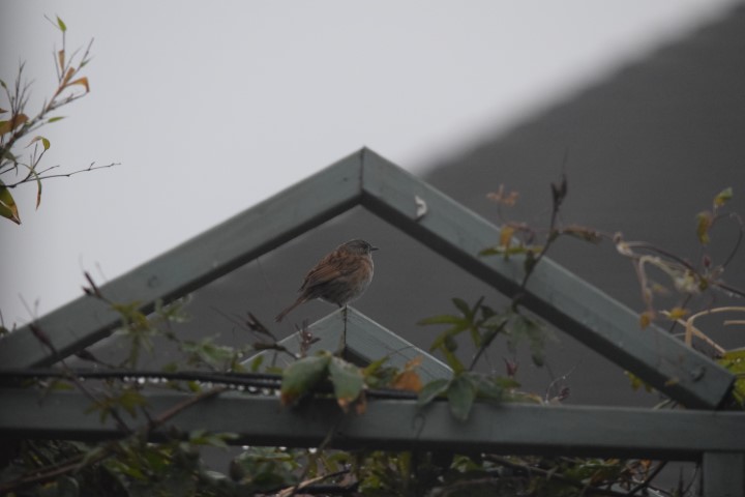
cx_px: 372
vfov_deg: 2.3
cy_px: 248
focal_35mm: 600
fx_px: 12416
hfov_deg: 3.4
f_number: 6.3
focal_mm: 400
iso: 3200
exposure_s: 1/400
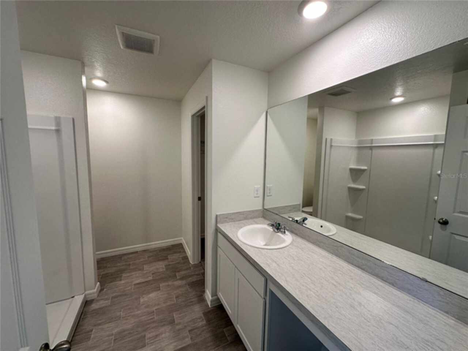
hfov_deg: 102.1
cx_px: 234
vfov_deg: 85.7
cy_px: 176
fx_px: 189
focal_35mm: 14
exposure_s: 1/120
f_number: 2.2
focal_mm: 2.22
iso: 125
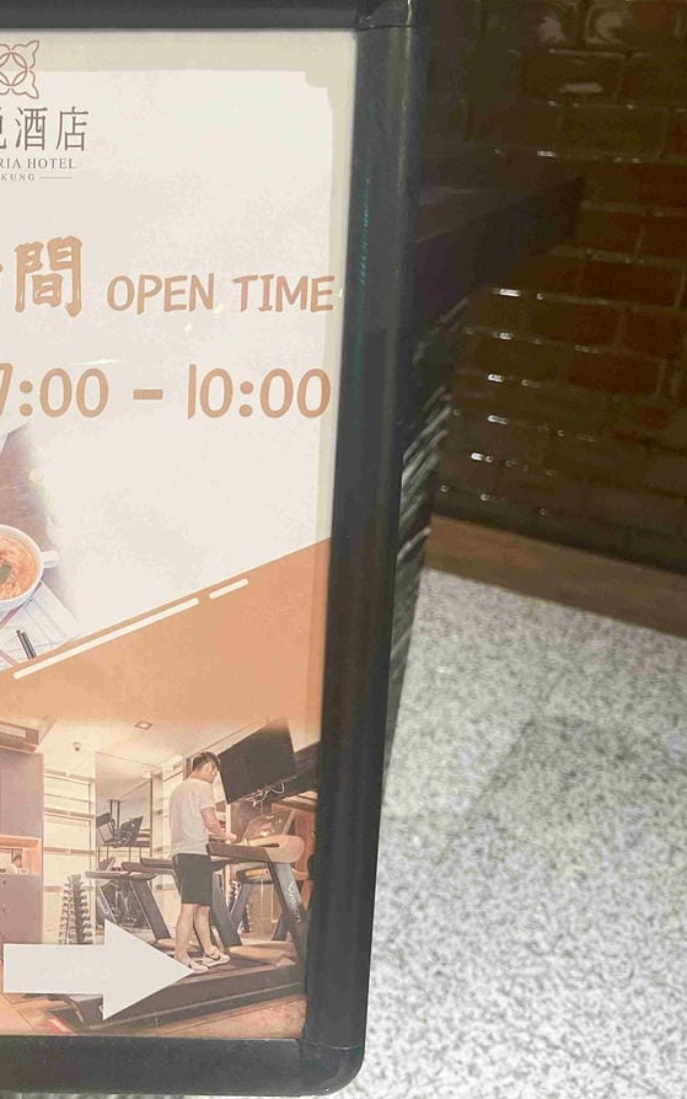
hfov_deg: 32.1
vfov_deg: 52.7
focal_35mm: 37
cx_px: 25
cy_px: 550
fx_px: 1108
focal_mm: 5.7
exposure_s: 1/60
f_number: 1.5
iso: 320
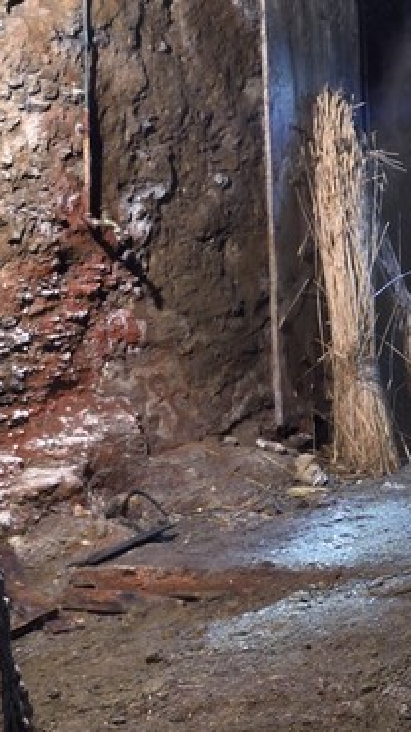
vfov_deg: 19.8
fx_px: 2094
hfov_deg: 9.4
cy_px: 386
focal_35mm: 108
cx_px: 1139
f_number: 9
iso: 200
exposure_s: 8
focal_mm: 24
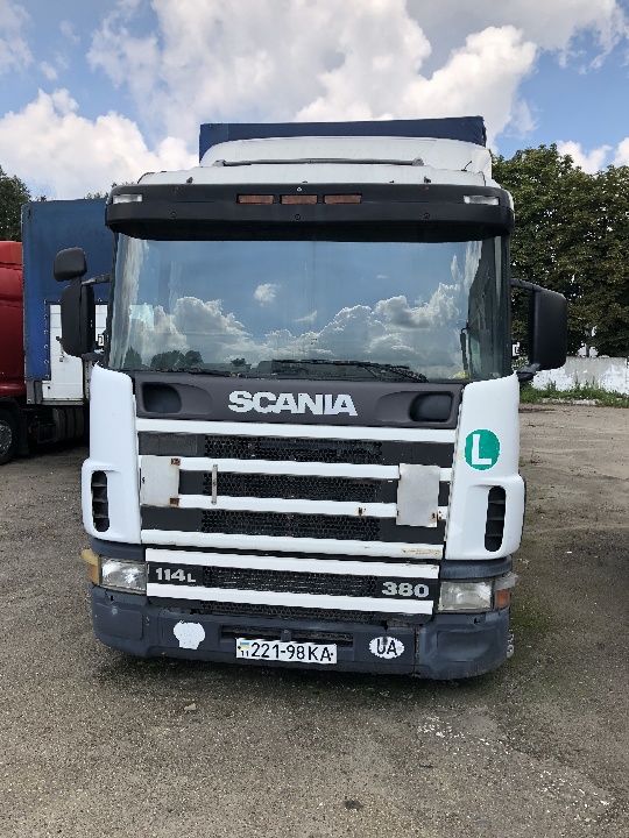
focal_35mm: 28
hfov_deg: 49.7
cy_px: 419
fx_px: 678
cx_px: 314
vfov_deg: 63.4
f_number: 1.8
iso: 20
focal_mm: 3.99
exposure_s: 1/1171
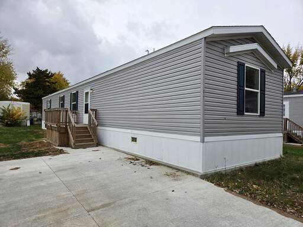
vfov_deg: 58.9
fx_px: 201
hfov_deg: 73.9
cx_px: 152
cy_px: 114
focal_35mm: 23
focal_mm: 5.4
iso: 80
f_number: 1.8
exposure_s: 1/3354
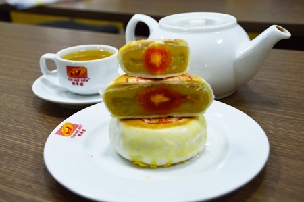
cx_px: 152
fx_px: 405
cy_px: 101
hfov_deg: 41.2
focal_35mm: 48
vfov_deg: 28.0
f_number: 4.2
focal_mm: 32
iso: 400
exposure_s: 1/30
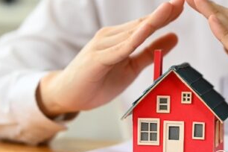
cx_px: 168
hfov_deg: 12.5
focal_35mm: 164
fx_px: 1039
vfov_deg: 8.4
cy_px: 81
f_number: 2.8
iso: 400
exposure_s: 1/500
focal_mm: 85
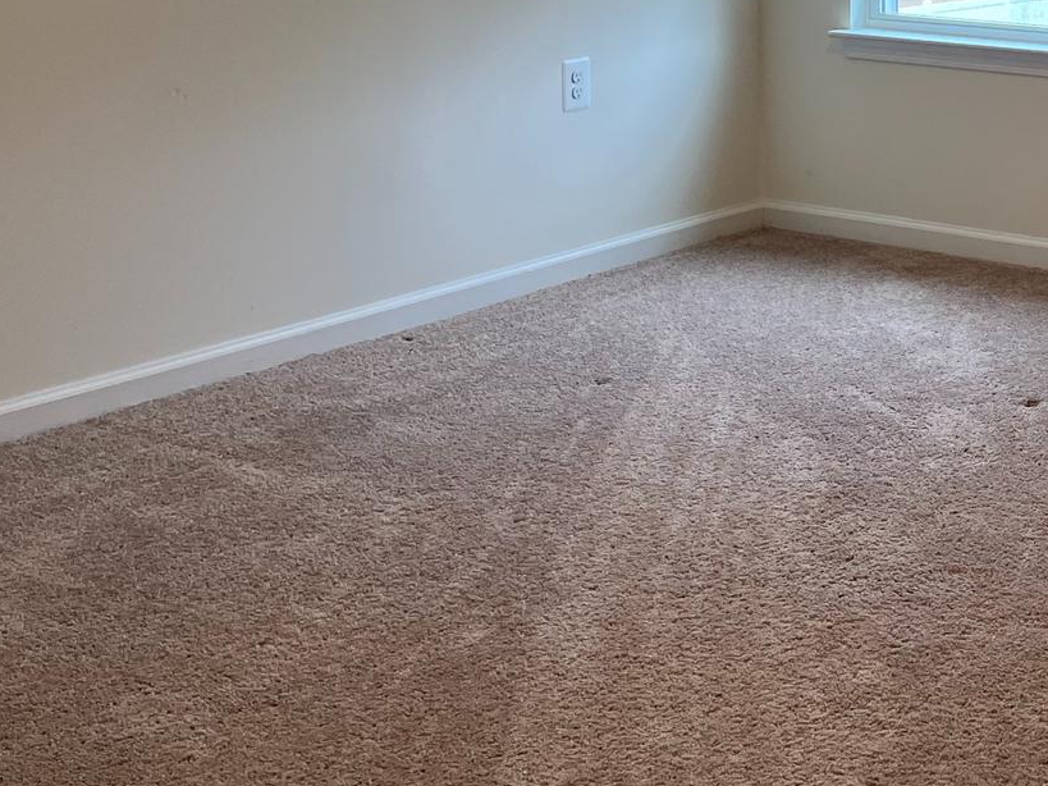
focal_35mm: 65
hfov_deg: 27.6
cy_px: -17
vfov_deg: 21.7
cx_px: 1111
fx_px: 1968
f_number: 1.6
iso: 64
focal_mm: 5.1
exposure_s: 1/60
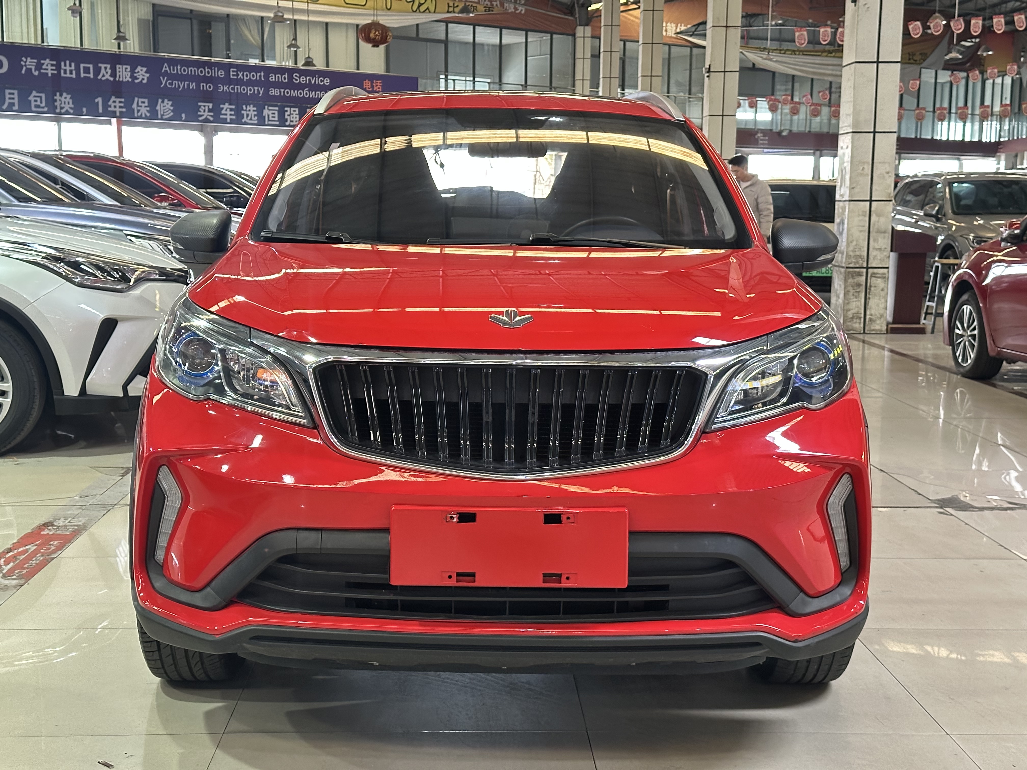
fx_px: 1424
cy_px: 385
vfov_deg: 30.3
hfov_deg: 39.7
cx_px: 514
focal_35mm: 48
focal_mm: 6.86
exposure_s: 1/33
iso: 500
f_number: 1.78
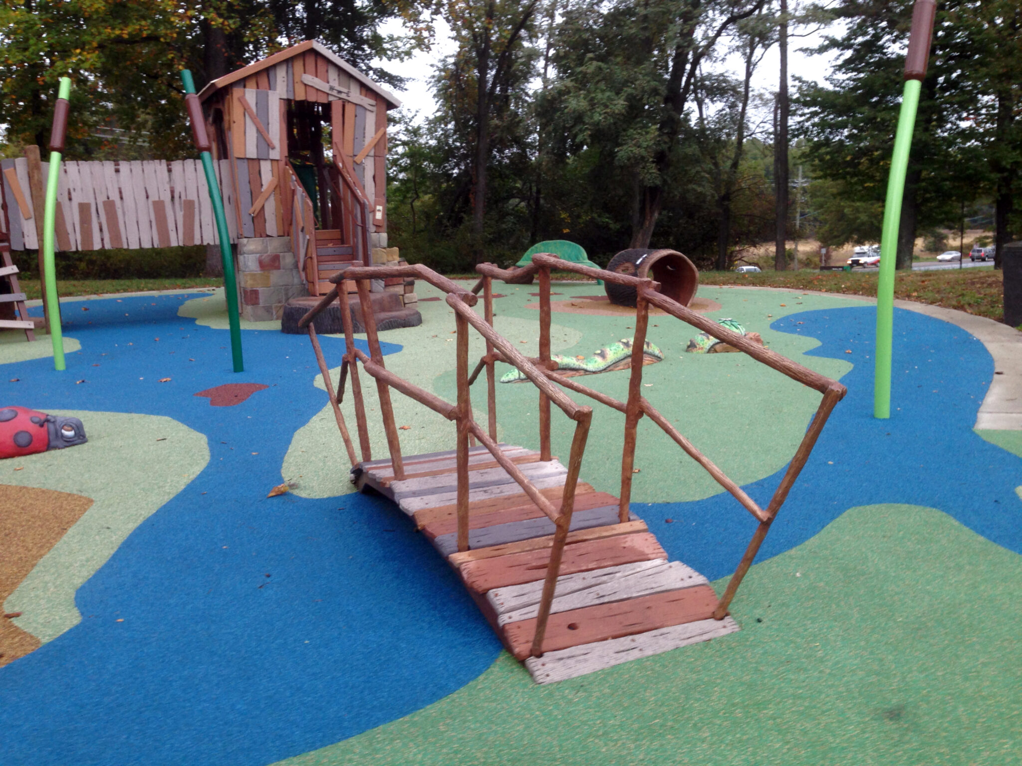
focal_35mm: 33
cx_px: 511
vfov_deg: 42.9
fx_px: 974
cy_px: 383
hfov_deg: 55.4
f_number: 2.4
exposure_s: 1/31
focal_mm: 4.1
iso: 50
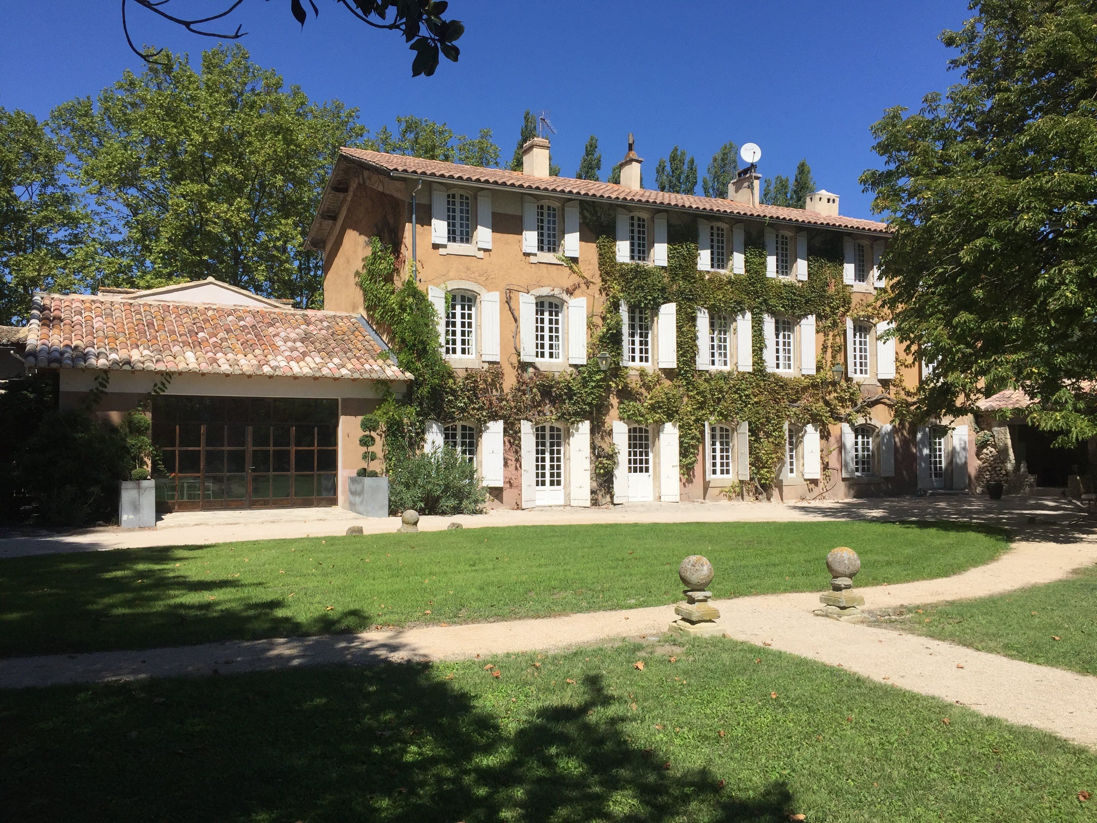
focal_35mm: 29
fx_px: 919
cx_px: 548
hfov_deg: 61.7
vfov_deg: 48.2
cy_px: 412
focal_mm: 4.15
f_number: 2.2
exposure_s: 1/3597
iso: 32
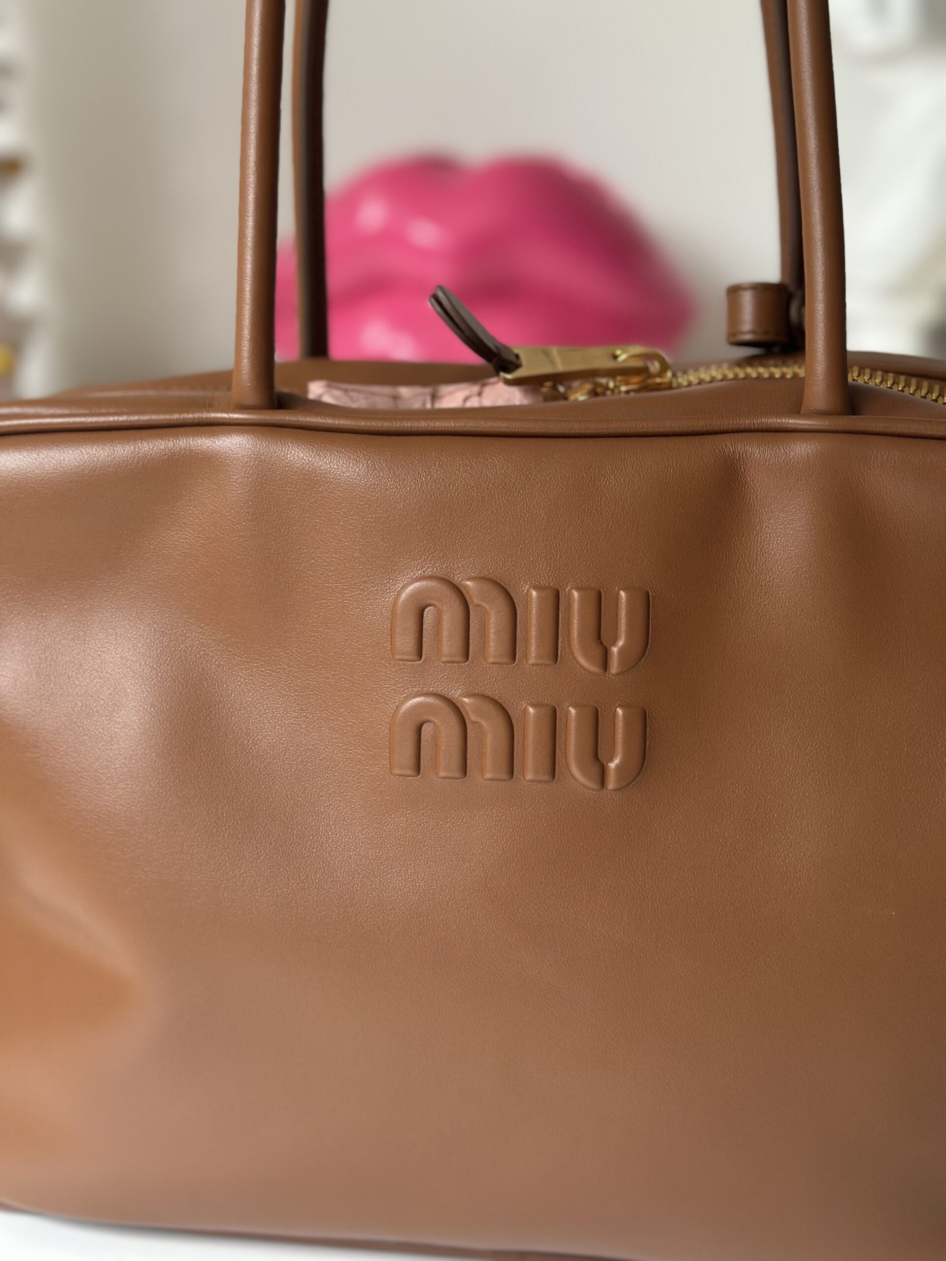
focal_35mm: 48
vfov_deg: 39.7
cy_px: 630
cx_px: 473
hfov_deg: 30.3
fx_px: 1749
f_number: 1.78
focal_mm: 6.86
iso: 200
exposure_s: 1/60
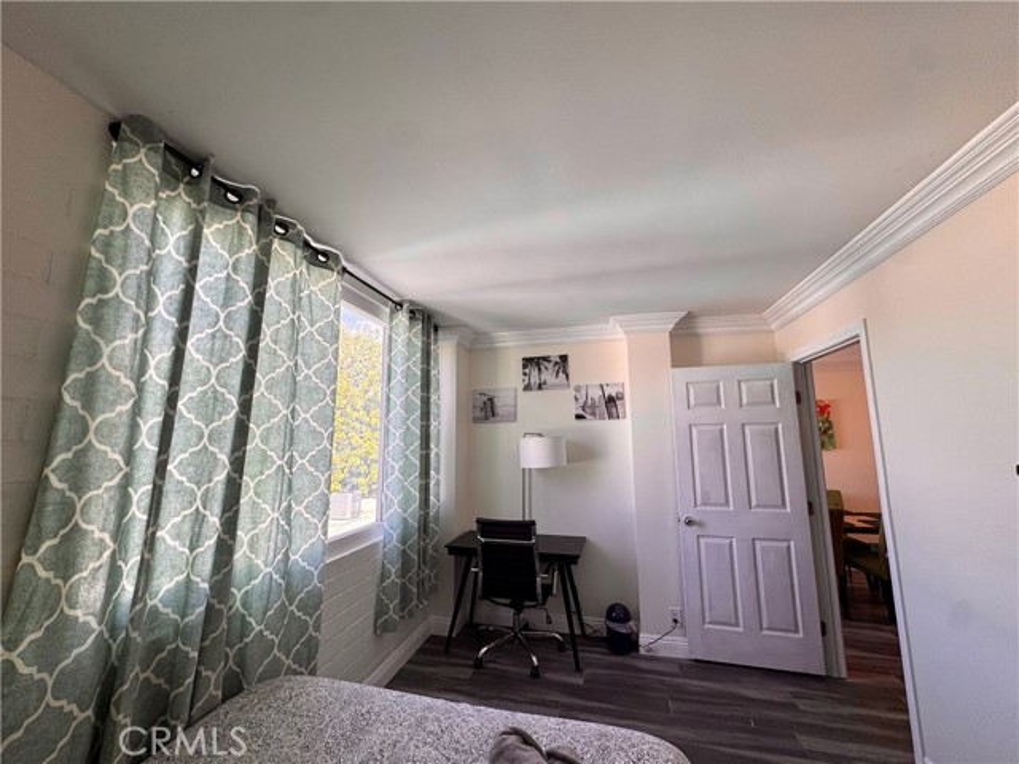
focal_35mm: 14
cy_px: 382
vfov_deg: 85.7
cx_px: 510
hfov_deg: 102.1
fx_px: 412
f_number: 2.2
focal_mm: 2.22
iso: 64
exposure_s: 1/120
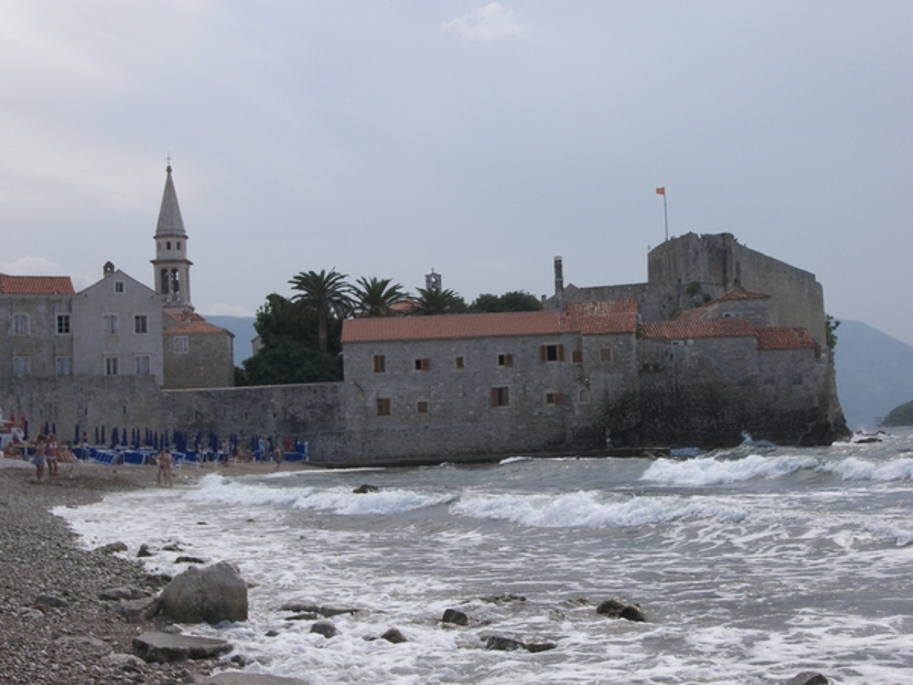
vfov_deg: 27.5
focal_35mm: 53
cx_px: 456
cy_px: 342
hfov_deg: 36.2
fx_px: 1398
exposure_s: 1/400
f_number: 3.6
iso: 50
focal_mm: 11.1
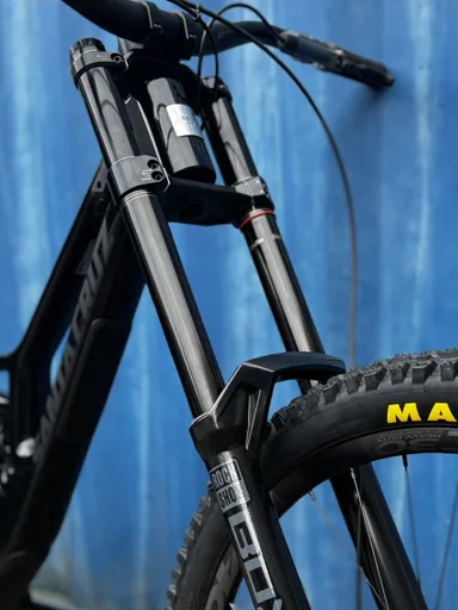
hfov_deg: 29.1
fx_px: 882
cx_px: 249
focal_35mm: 50
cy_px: 493
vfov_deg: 36.8
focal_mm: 6.76
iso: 125
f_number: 1.78
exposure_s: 1/121
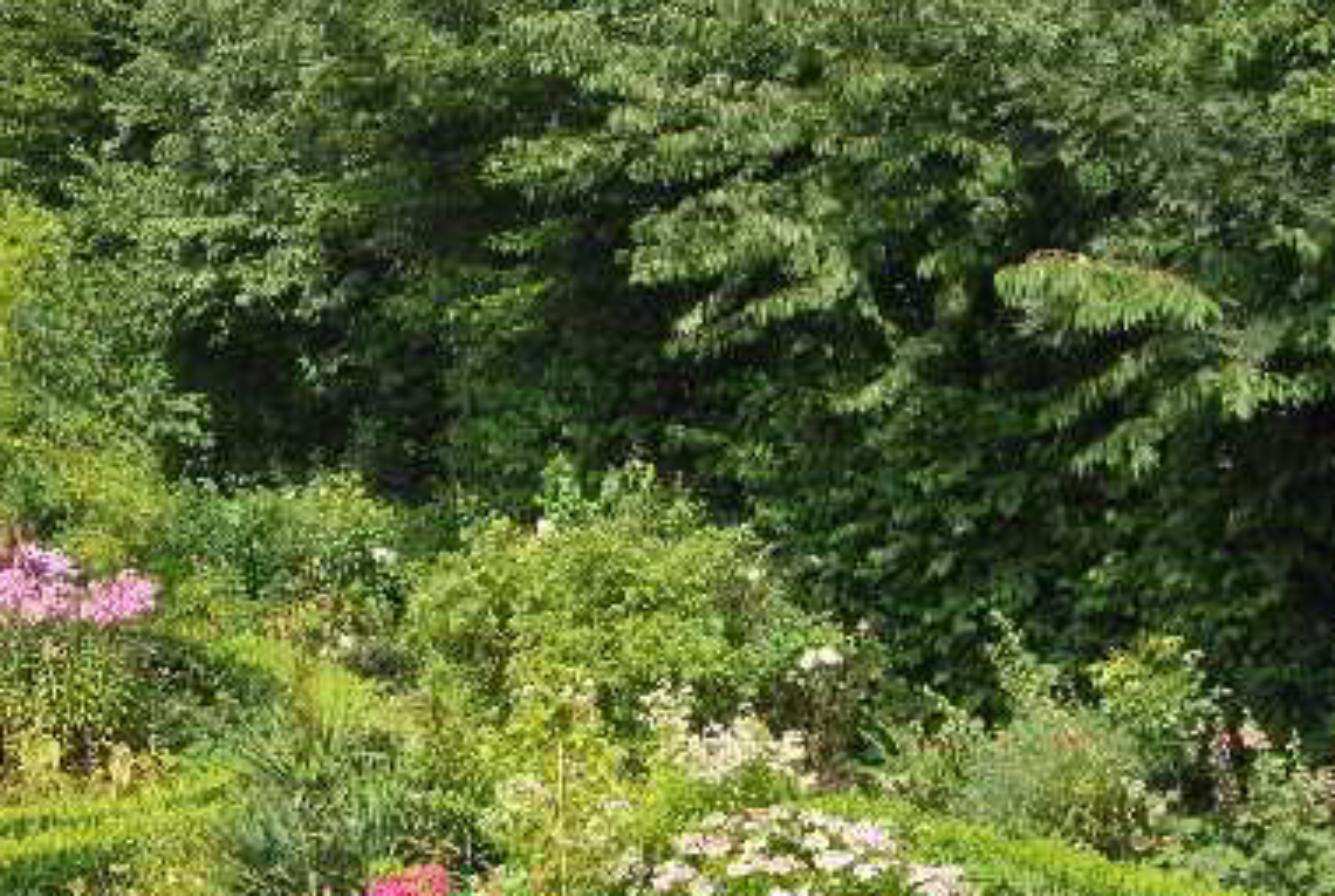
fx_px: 3047
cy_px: 316
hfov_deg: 23.8
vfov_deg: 16.7
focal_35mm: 82
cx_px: 39
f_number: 8
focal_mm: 26
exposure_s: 1/200
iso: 100
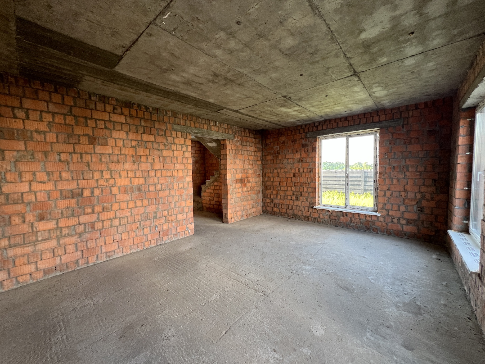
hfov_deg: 106.2
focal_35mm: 13
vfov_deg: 89.9
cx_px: 242
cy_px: 182
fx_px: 182
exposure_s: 1/99
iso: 125
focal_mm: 1.57
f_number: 1.8
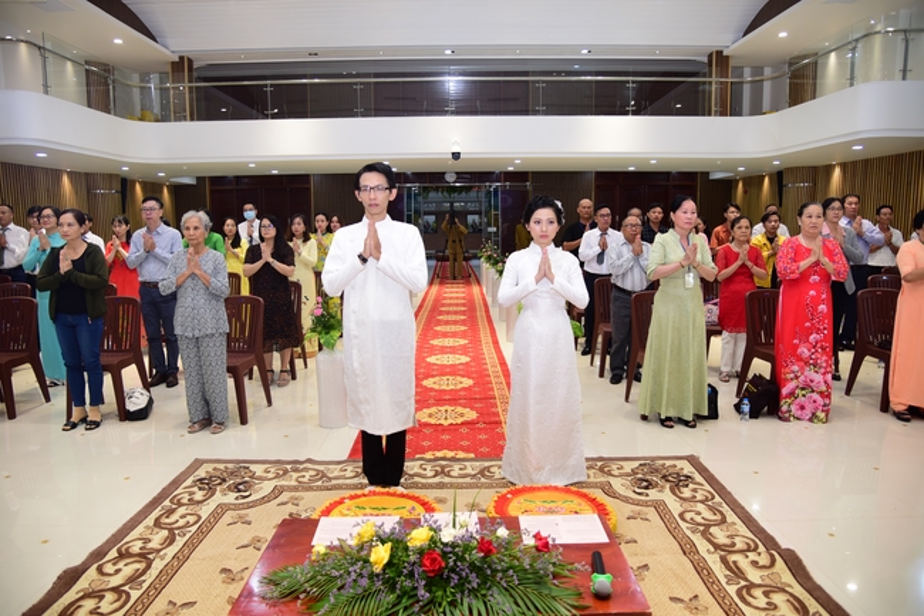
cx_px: 462
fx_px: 616
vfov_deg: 53.1
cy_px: 308
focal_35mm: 24
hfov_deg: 73.8
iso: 500
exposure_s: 1/60
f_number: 4
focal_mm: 24
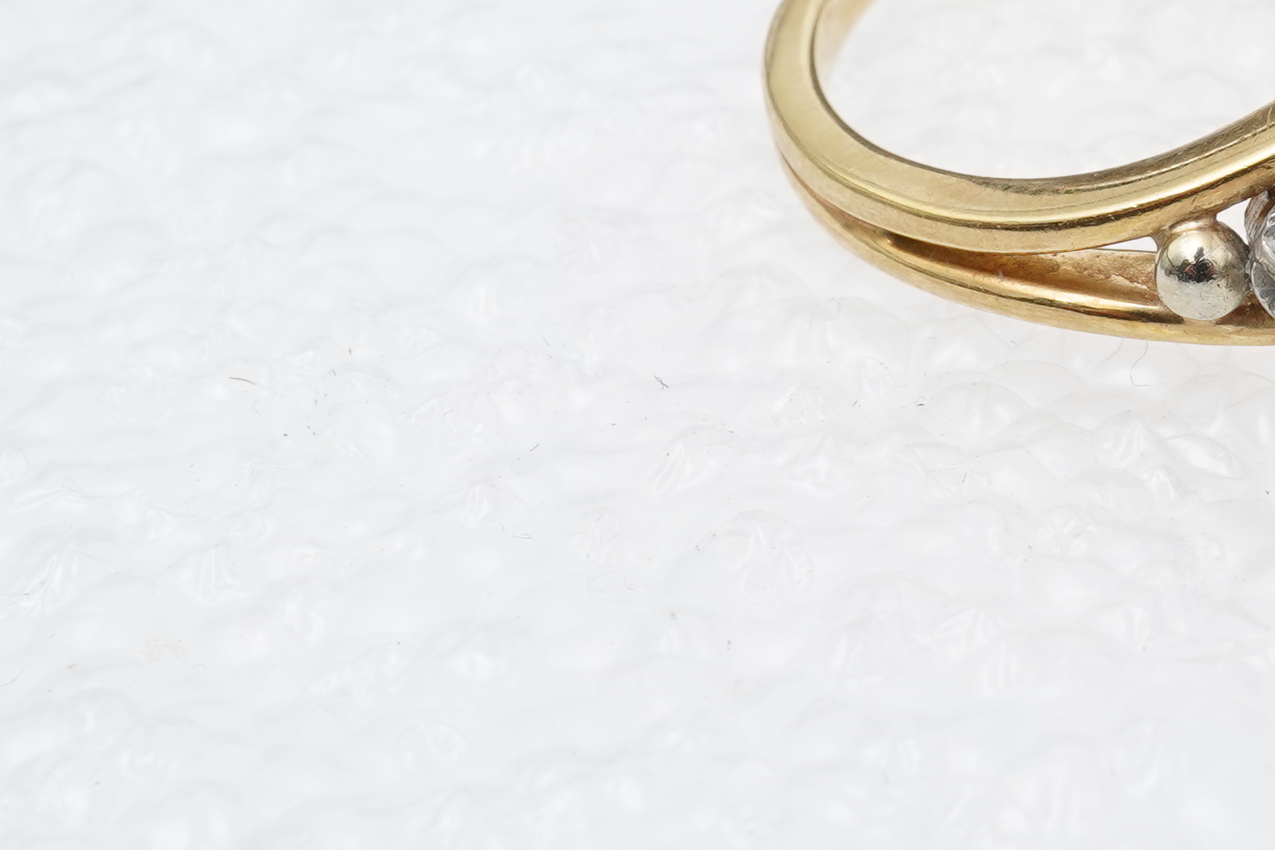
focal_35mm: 114
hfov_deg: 17.6
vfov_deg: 12.0
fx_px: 4037
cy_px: 134
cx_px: 1233
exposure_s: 1/100
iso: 640
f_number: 22
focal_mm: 30
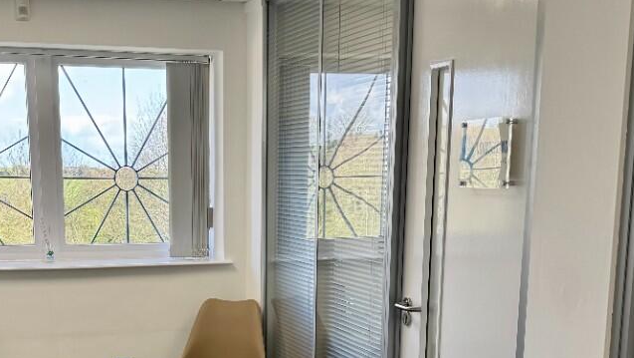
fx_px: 706
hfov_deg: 47.8
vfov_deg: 27.8
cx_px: 231
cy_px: 283
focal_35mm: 42
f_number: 1.78
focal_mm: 6.76
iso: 64
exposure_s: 1/121
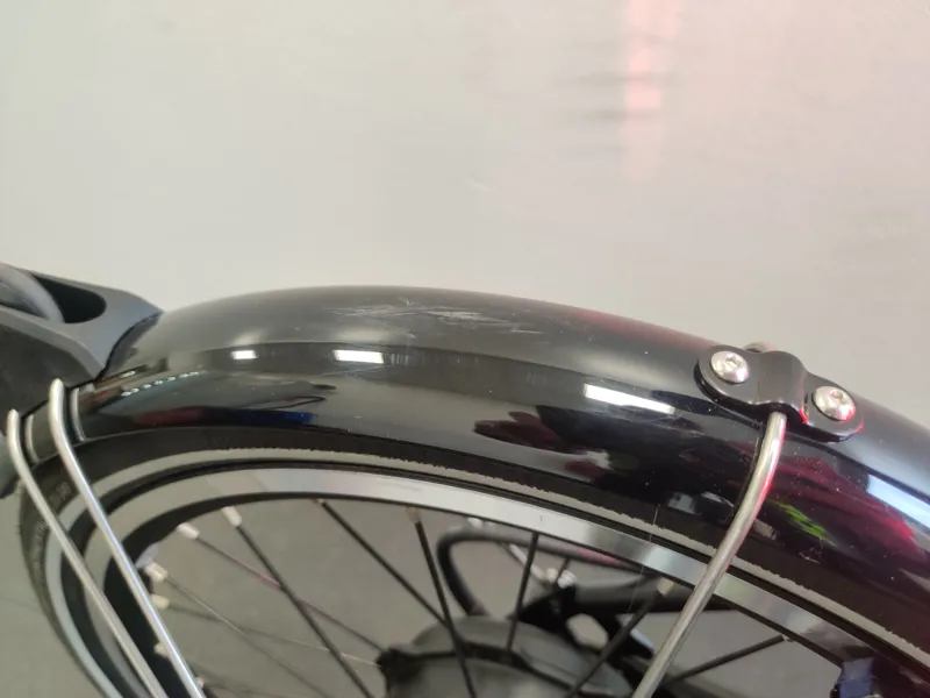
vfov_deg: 51.4
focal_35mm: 27
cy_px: 349
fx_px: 725
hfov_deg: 65.3
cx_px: 465
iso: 640
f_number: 1.65
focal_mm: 4.75
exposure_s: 1/50
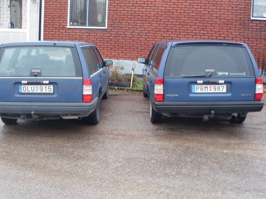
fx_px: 369
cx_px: 137
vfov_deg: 30.2
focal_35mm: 48
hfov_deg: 39.7
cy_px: 82
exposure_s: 1/8
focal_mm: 6.3
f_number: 2.8
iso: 200
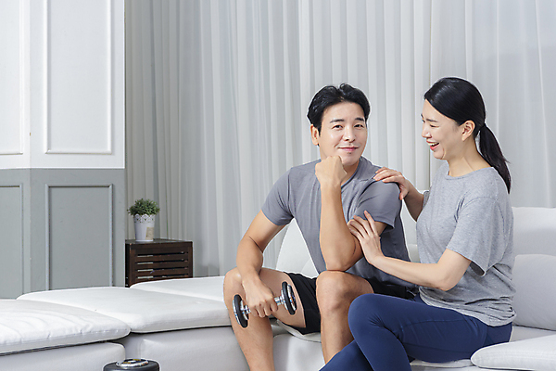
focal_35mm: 70
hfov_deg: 28.8
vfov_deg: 19.5
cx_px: 278
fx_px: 1081
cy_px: 186
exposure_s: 1/125
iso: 100
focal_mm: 70
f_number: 6.3
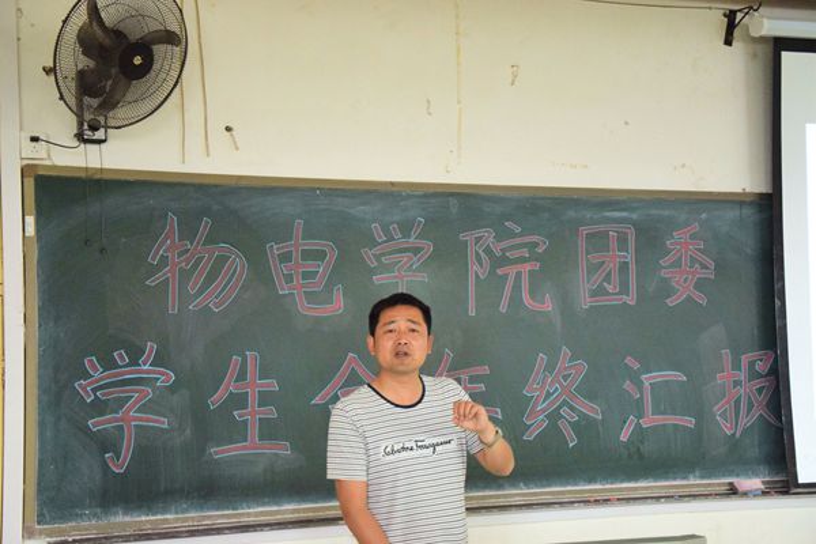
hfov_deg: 28.1
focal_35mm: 72
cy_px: 272
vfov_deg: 18.9
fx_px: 1632
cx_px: 408
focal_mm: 48
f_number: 4.8
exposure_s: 1/125
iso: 3200
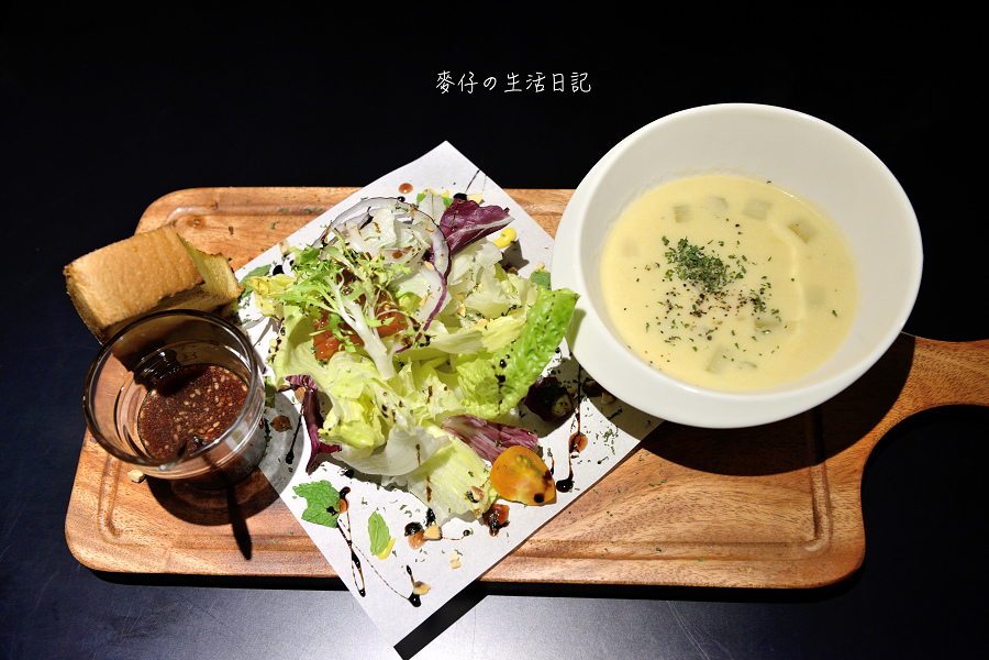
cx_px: 494
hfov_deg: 50.7
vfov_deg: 35.1
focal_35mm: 38
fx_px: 1044
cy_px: 330
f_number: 5.6
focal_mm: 38
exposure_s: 1/100
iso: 800
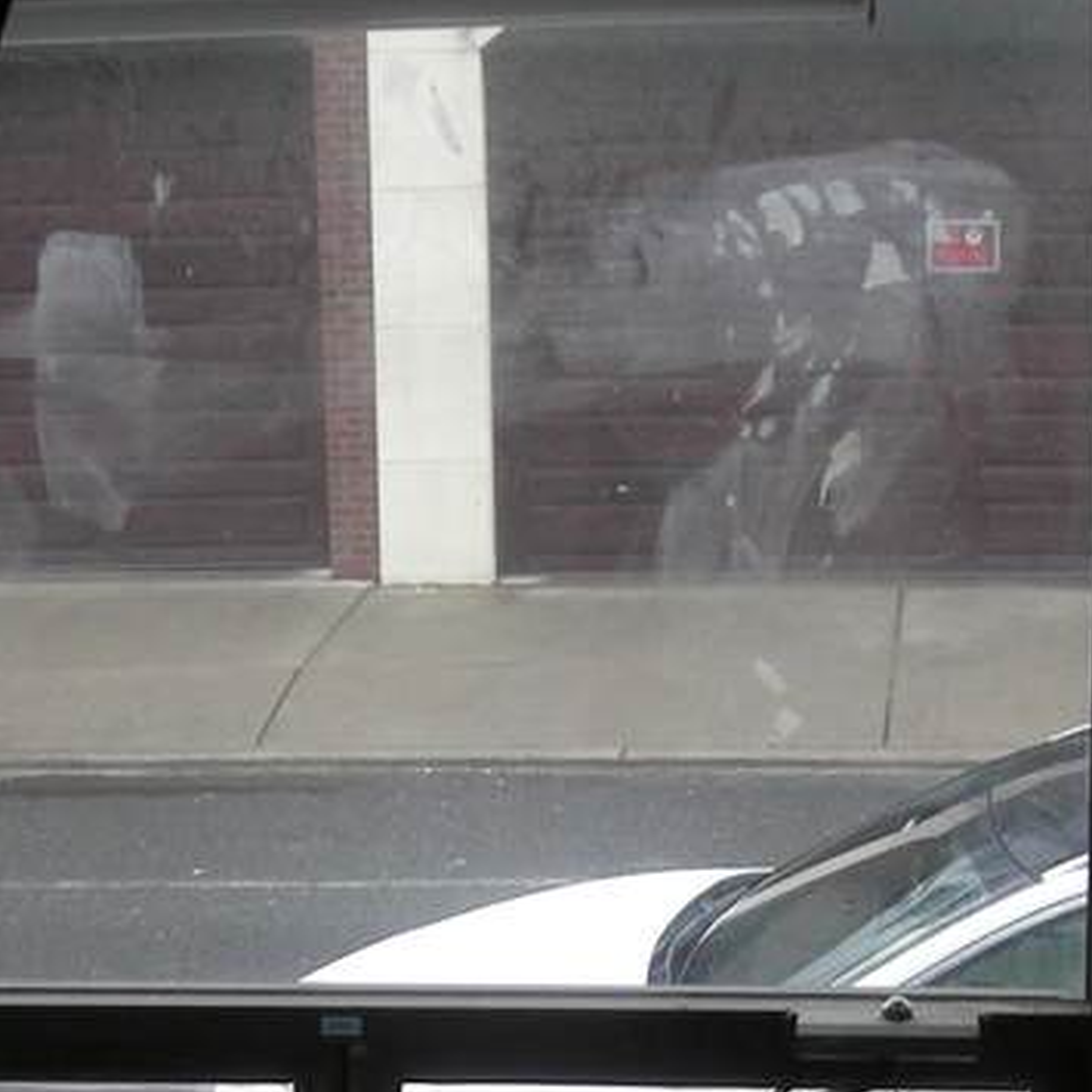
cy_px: 1197
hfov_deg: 15.6
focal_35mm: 112
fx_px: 3997
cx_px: 515
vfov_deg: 15.2
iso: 99
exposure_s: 1/75
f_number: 2.8
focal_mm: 5.7
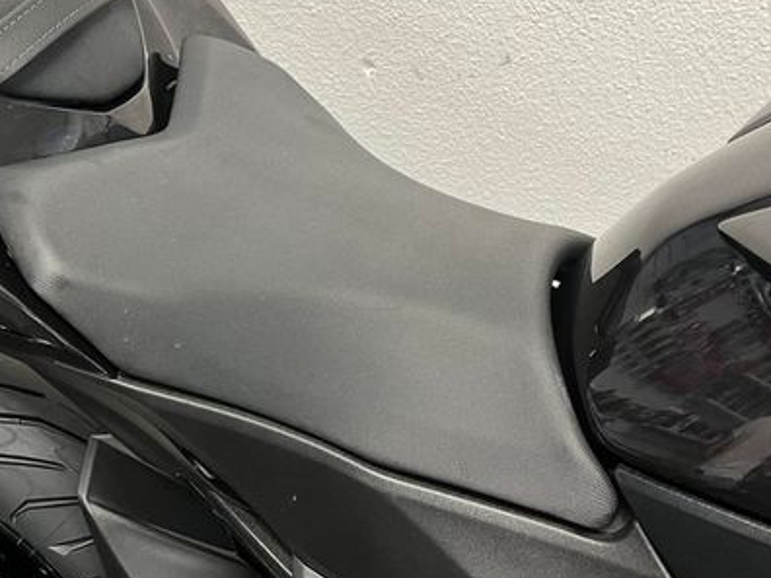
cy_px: 259
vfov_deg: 34.3
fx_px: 935
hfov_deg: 44.7
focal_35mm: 42
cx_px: 327
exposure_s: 1/50
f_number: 1.6
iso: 160
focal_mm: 5.1
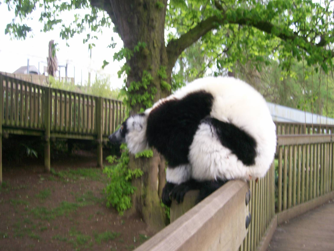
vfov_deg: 39.7
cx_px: 170
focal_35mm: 36
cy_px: 129
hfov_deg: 51.4
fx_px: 347
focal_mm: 5.8
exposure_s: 1/64
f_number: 2.8
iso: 80
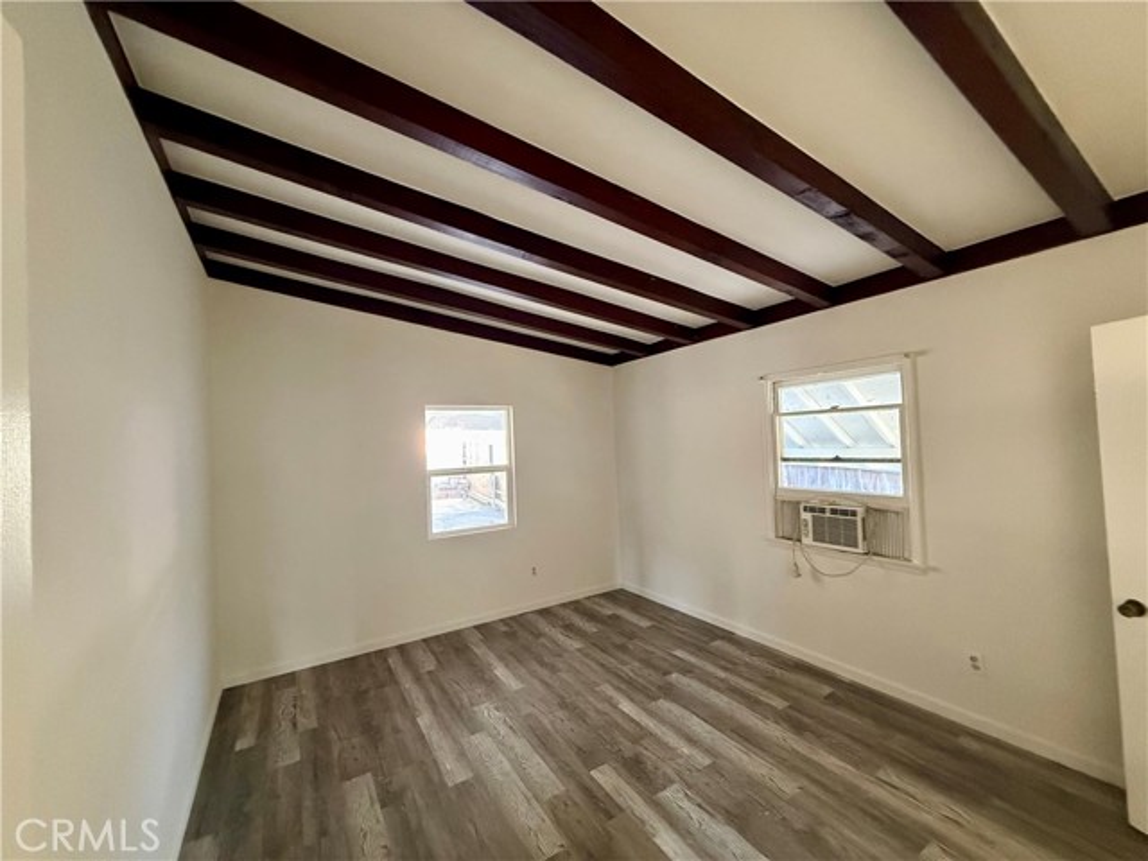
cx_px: 574
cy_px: 430
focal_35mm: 14
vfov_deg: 85.7
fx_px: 464
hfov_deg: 102.1
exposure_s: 1/60
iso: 640
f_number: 2.2
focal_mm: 2.22
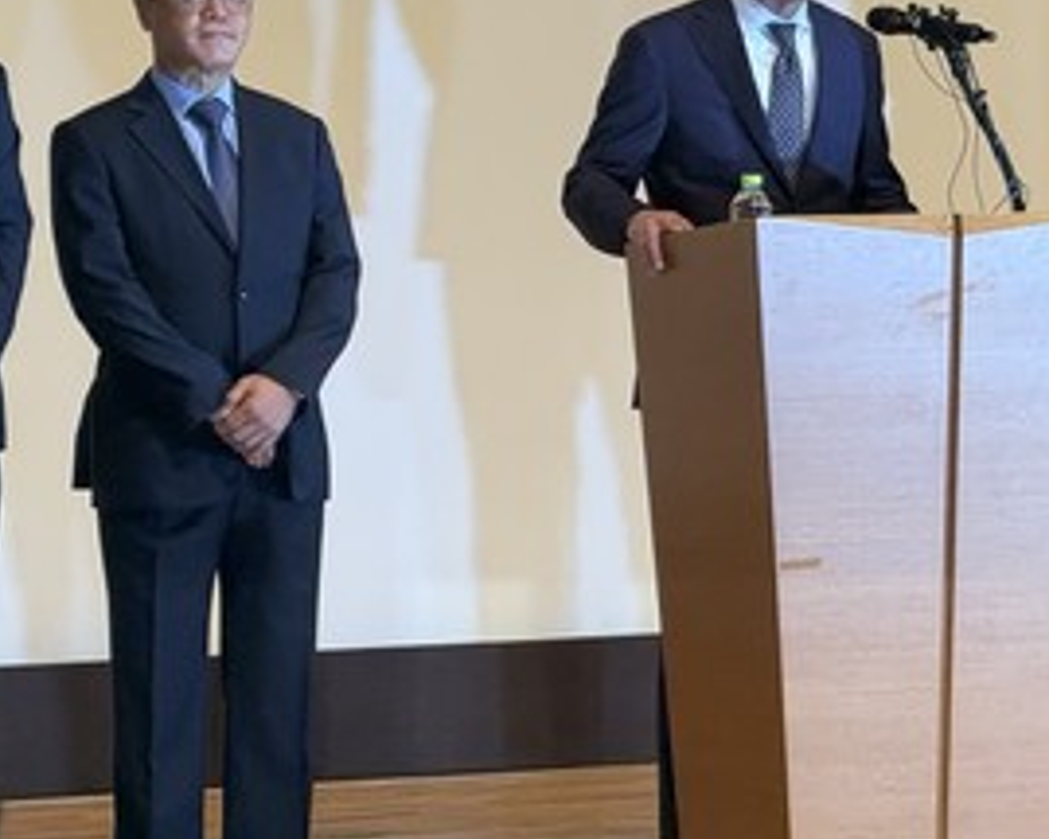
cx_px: 698
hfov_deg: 7.4
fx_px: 8100
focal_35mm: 261
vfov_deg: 5.9
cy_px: 94
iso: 200
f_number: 2.8
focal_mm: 15.66
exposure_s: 1/120
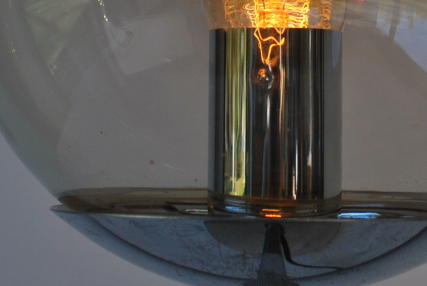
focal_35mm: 150
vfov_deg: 9.1
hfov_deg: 13.6
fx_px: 1787
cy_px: -41
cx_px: 285
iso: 100
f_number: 6.3
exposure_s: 1/160
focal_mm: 35
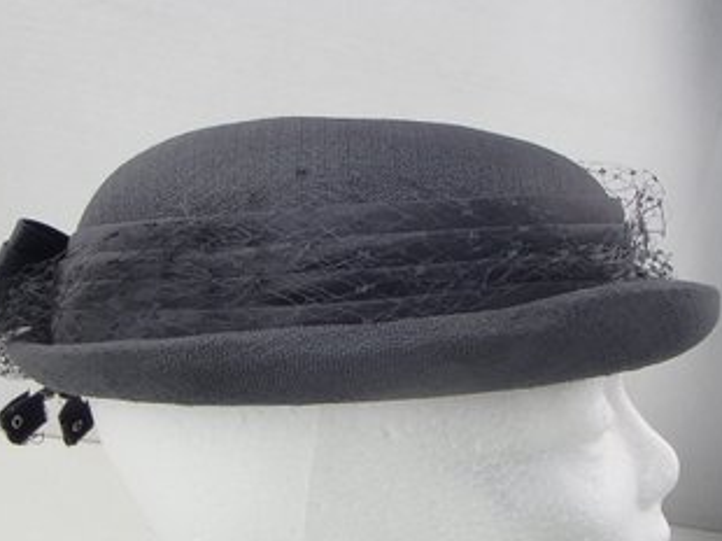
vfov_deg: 35.1
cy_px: 281
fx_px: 854
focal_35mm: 41
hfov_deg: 45.8
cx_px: 332
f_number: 4.7
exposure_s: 1/160
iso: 200
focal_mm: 6.64
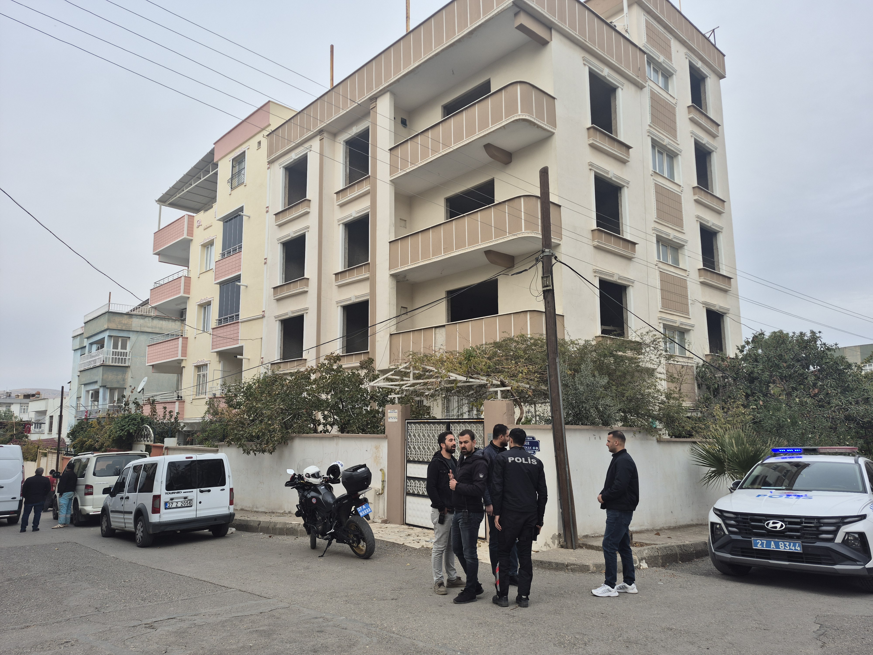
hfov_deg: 73.9
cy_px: 328
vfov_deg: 58.9
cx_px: 436
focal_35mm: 23
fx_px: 580
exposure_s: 1/980
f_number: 1.8
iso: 25
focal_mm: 5.4
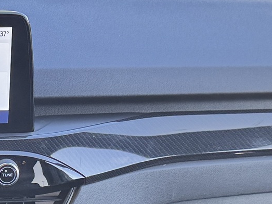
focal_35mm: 131
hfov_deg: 14.7
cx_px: -37
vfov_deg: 10.8
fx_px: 1029
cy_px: 318
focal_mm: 6.76
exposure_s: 1/121
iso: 100
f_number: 1.78
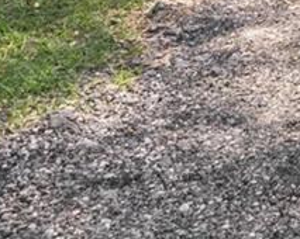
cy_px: -360
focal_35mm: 120
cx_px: 593
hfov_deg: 13.7
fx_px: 1064
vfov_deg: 10.7
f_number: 8
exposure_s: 1/15
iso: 320
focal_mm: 17
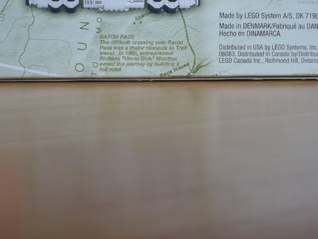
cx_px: 160
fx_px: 597
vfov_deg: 22.1
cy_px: 24
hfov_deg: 29.8
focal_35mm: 65
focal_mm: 5.8
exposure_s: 1/40
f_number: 2.8
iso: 100
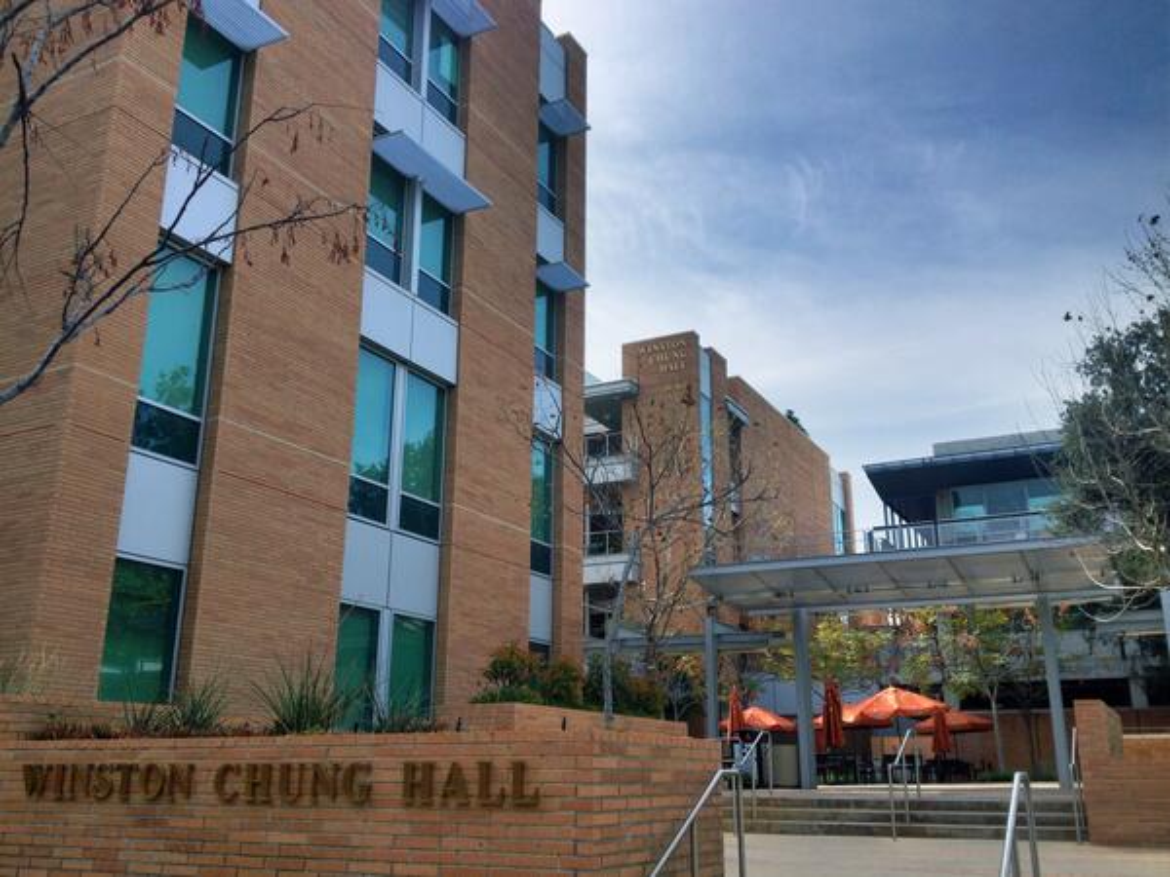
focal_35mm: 35
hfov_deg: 52.6
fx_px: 1183
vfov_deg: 40.7
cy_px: 438
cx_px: 585
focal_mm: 4.28
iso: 50
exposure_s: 1/5025
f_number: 2.4
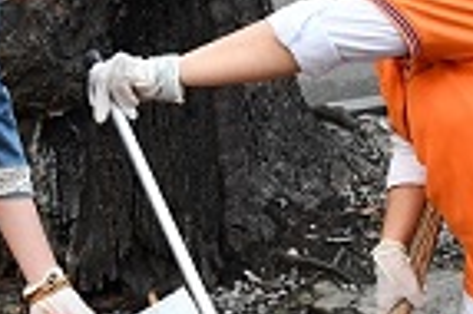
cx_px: 202
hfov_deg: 19.5
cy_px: 98
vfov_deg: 13.0
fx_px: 1378
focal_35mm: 105
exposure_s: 1/160
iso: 4000
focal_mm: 30
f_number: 5.6
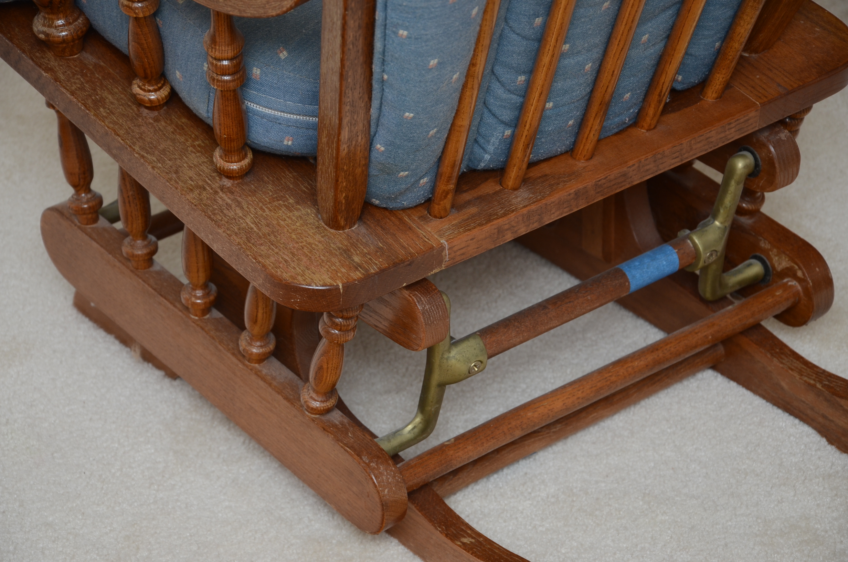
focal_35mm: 135
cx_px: 424
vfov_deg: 10.1
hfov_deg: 15.2
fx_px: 3173
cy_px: 281
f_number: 6.3
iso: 320
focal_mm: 90
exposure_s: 1/60
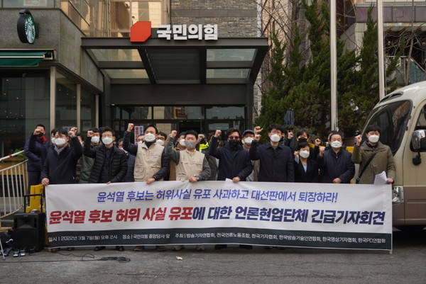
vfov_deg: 31.9
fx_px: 497
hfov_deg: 46.4
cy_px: 142
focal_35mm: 42
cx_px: 213
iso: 100
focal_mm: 28
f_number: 5.6
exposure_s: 1/200
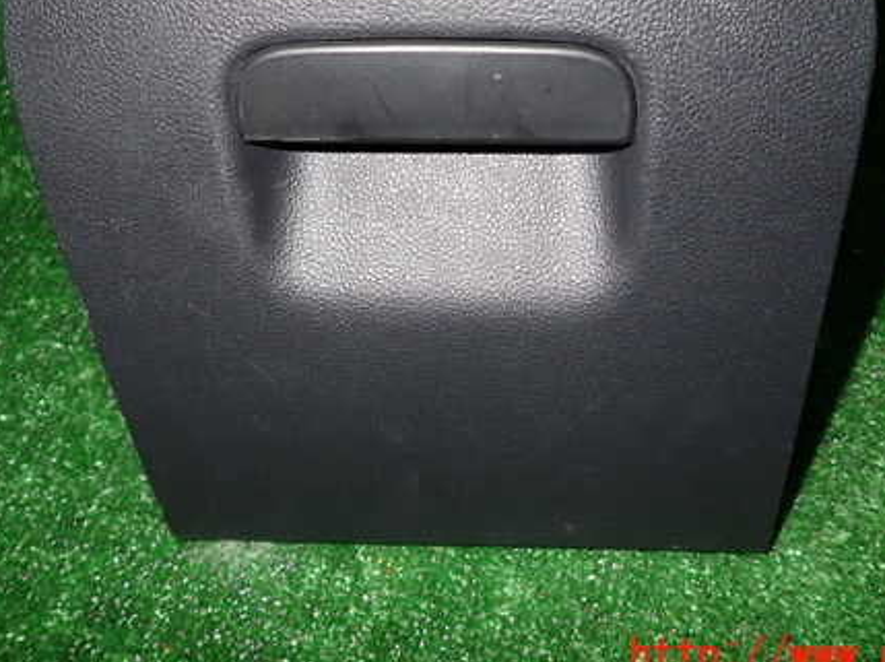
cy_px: 219
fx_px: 894
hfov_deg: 52.6
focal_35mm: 35
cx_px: 477
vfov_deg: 40.1
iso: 250
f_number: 5.6
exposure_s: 1/30
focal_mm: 4.5
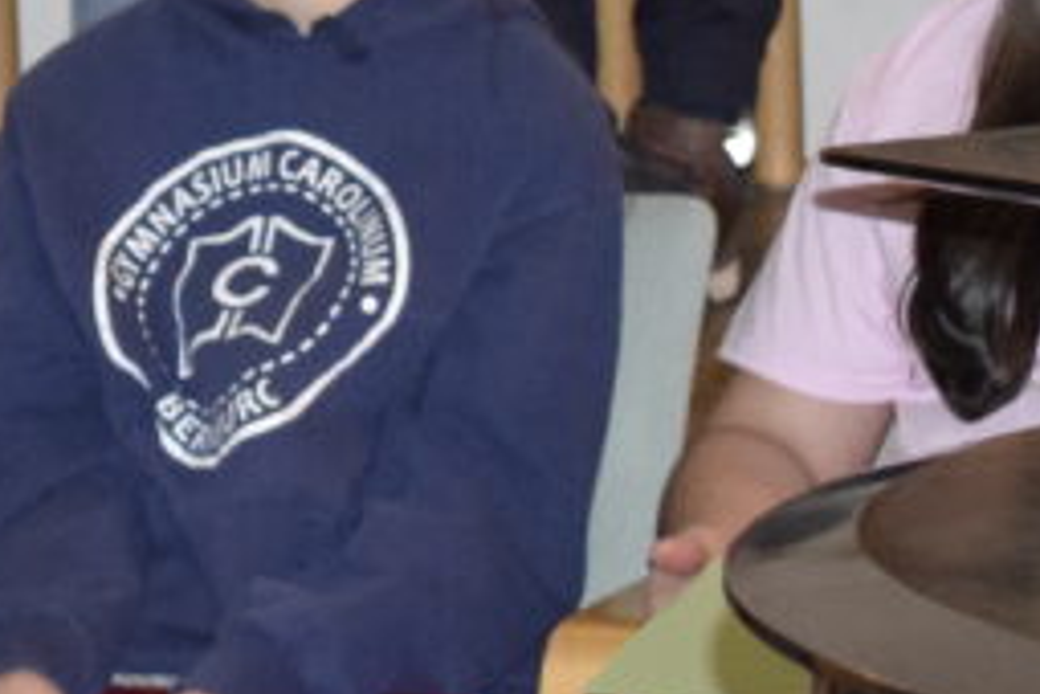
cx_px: -616
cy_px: -578
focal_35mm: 313
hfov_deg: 6.5
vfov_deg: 4.3
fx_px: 9042
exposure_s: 1/60
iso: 3200
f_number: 5.6
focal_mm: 52
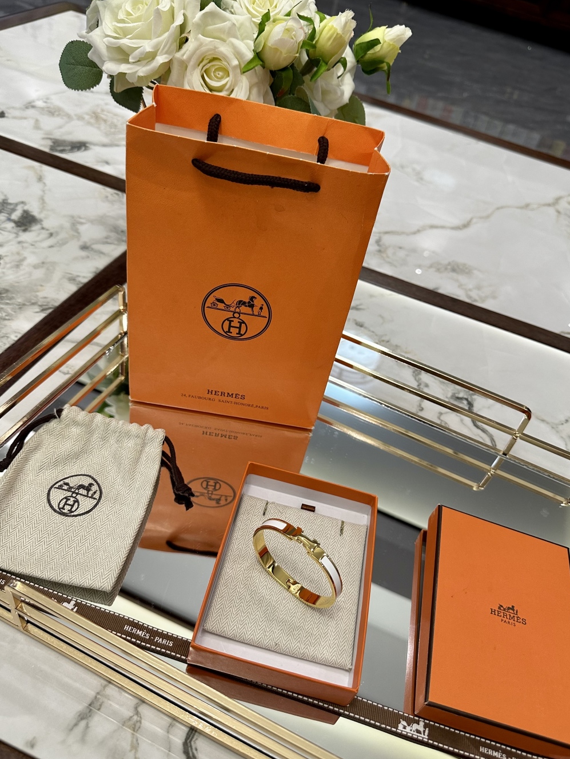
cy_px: 373
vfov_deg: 67.3
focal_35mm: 26
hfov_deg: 53.0
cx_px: 300
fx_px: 571
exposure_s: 1/100
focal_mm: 6.86
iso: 160
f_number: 1.78
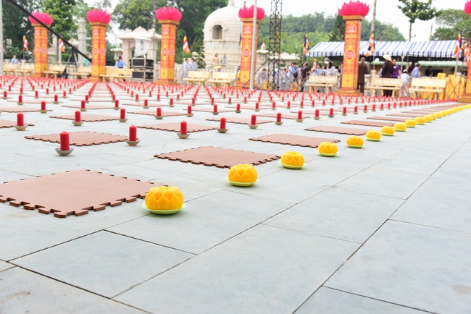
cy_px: 157
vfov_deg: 35.1
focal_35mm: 38
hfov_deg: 50.7
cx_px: 236
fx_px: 497
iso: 250
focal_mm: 38
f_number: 5.6
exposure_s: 1/125
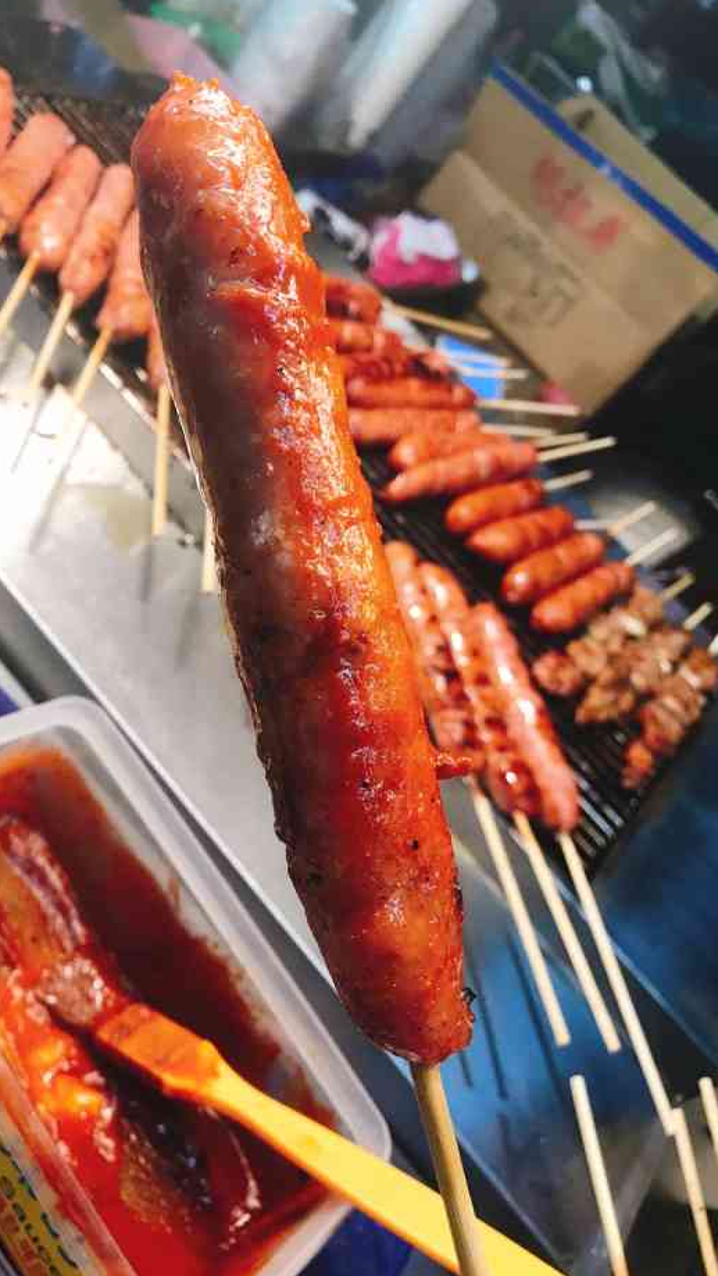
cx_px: 260
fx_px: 1048
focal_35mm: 31
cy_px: 637
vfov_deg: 62.6
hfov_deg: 37.5
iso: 25
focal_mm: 3.99
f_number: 1.8
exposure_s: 1/40
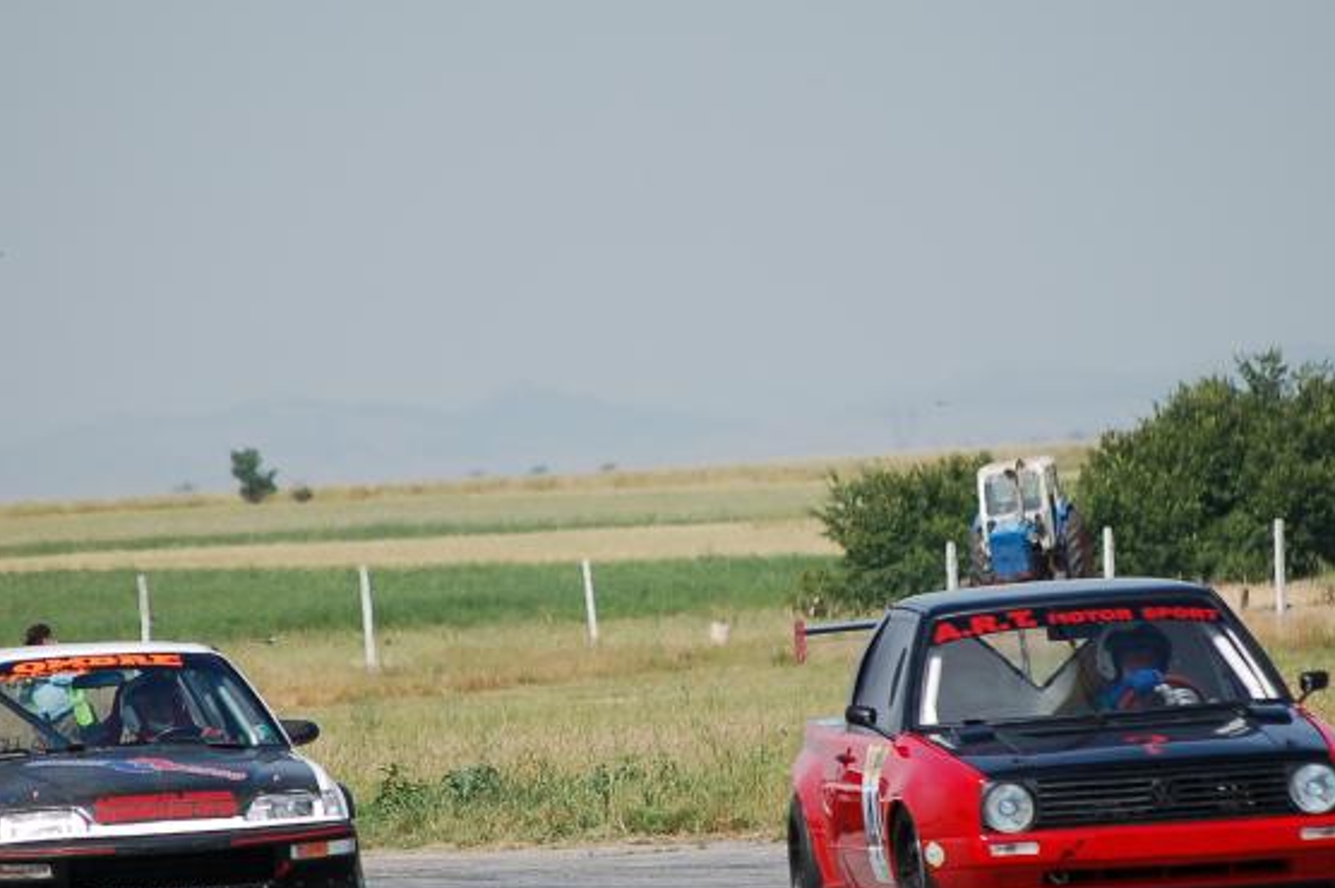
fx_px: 16380
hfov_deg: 4.7
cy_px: 544
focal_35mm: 442
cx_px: 730
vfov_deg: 3.1
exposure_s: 1/1250
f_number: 5.3
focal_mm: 160
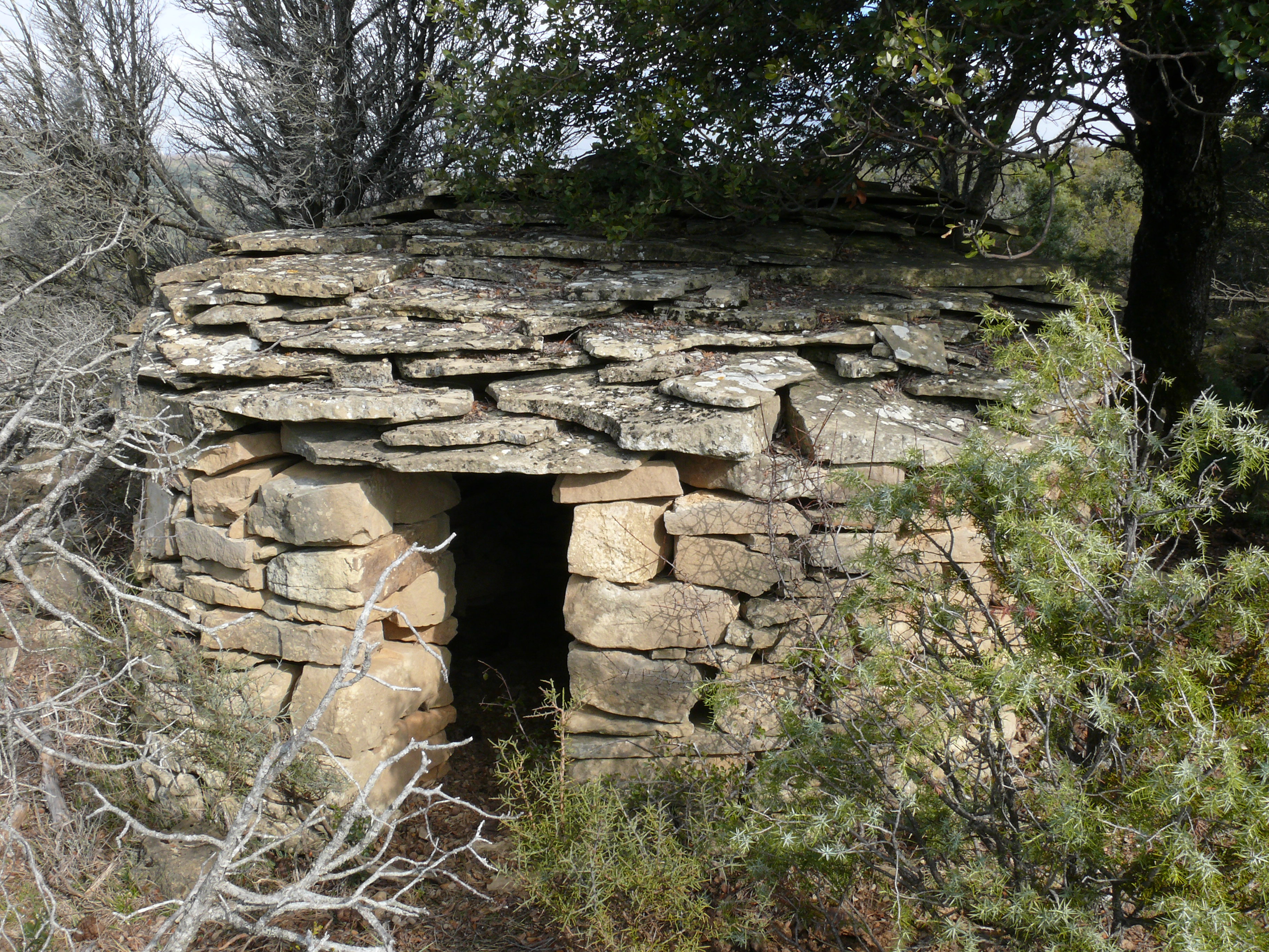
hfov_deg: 52.6
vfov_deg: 40.7
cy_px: 476
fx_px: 1283
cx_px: 634
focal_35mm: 35
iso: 100
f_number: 10
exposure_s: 1/80
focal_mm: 7.4
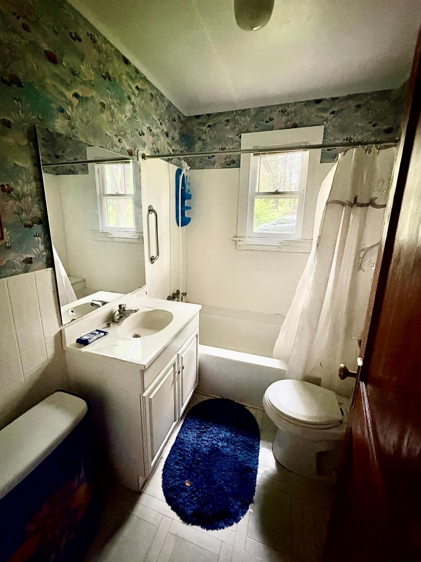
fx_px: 243
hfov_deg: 81.7
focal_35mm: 15
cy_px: 269
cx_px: 206
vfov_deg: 98.1
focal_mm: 2.22
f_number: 2.2
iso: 1250
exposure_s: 1/30
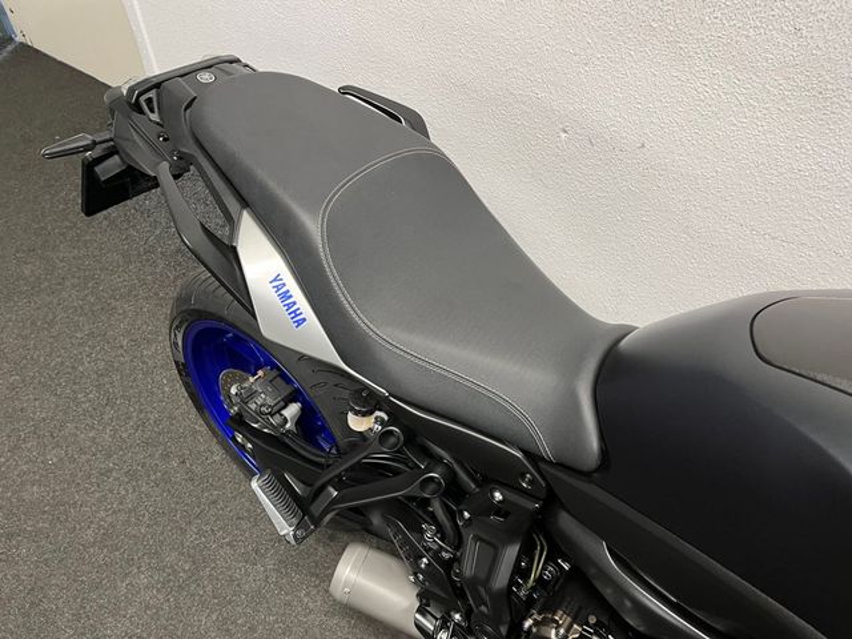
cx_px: 426
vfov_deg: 53.1
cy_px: 320
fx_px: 640
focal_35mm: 26
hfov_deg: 67.3
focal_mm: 5.1
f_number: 1.6
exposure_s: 1/50
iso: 125
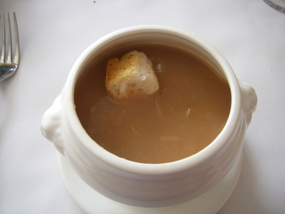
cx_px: 142
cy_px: 107
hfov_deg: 49.0
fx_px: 313
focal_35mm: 38
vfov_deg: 37.7
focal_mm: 6.3
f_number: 3.3
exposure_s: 1/30
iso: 100
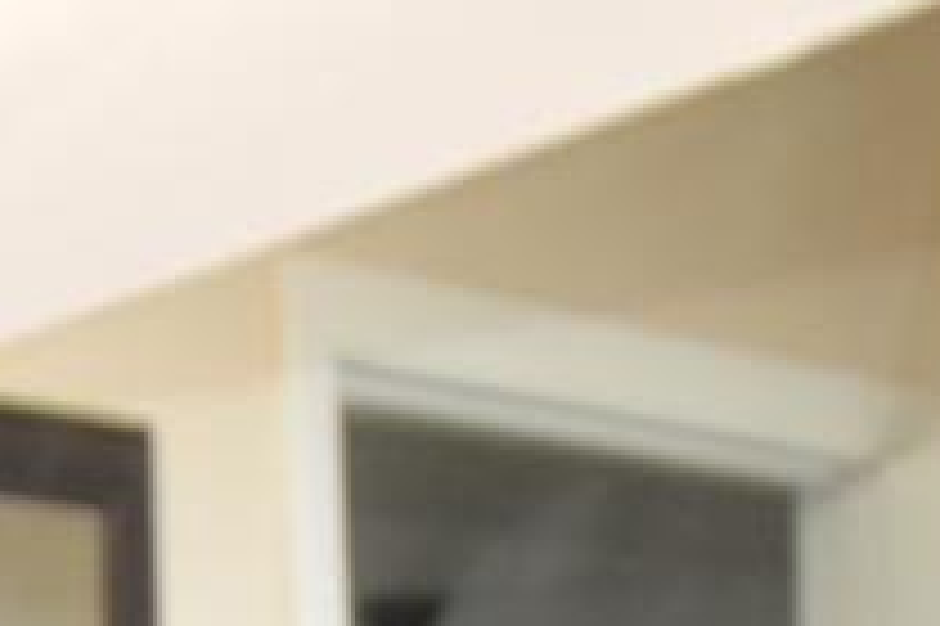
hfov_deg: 17.7
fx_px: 3000
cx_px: 211
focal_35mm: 115
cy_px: 1968
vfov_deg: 9.2
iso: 720
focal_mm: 10
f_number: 5.6
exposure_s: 1/125
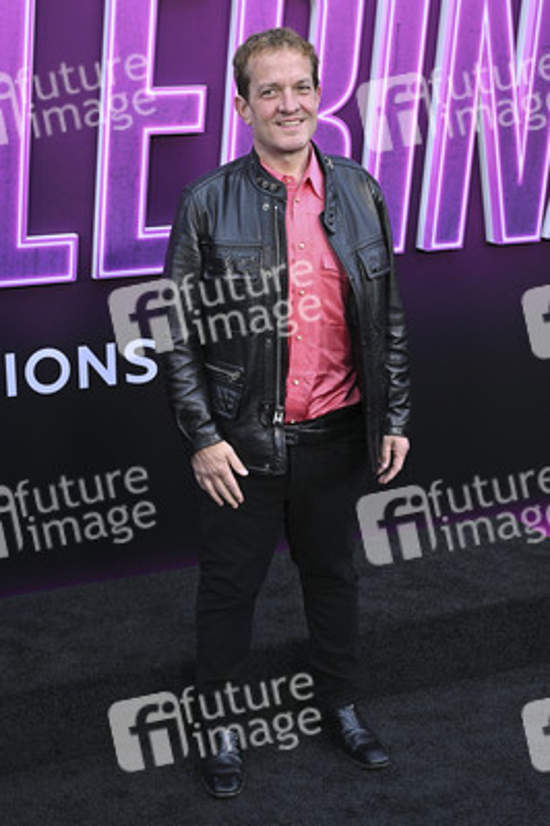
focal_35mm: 48
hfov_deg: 28.0
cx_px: 275
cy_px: 413
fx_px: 1102
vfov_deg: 41.1
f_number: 5.6
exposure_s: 1/320
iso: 1600
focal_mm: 48
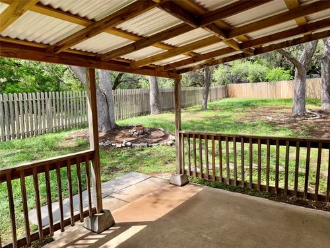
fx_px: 229
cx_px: 165
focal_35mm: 24
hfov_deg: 71.6
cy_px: 124
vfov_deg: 56.8
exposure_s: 1/1174
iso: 80
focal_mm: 6.76
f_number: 1.78
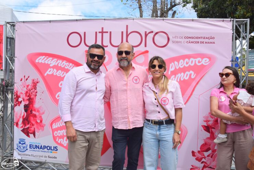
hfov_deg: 67.4
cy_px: 85
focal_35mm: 27
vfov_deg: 47.9
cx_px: 127
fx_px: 191
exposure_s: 1/320
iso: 200
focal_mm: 18
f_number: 9
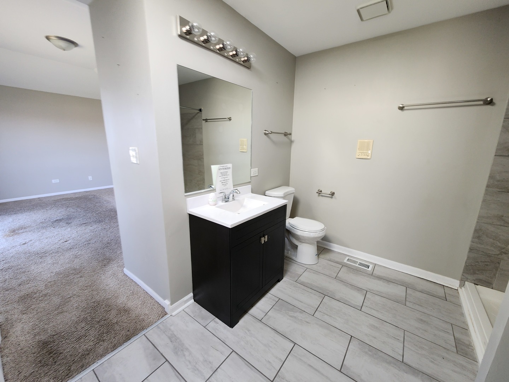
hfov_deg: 106.2
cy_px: 191
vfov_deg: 89.9
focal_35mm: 13
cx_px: 254
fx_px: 191
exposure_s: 1/60
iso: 160
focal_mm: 2.2
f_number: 2.2
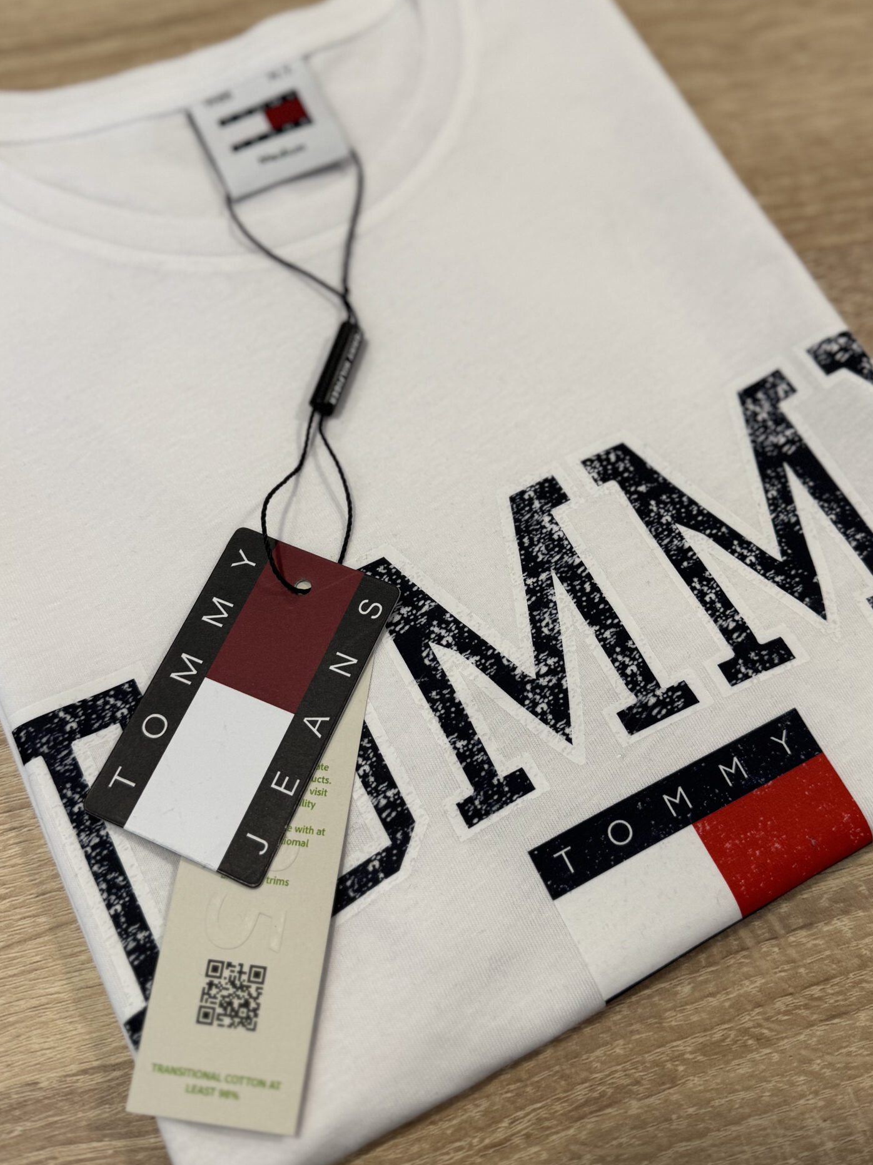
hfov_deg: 42.9
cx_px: 450
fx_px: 1110
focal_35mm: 33
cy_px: 507
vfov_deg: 55.2
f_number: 1.78
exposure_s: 1/50
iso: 125
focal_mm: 6.76
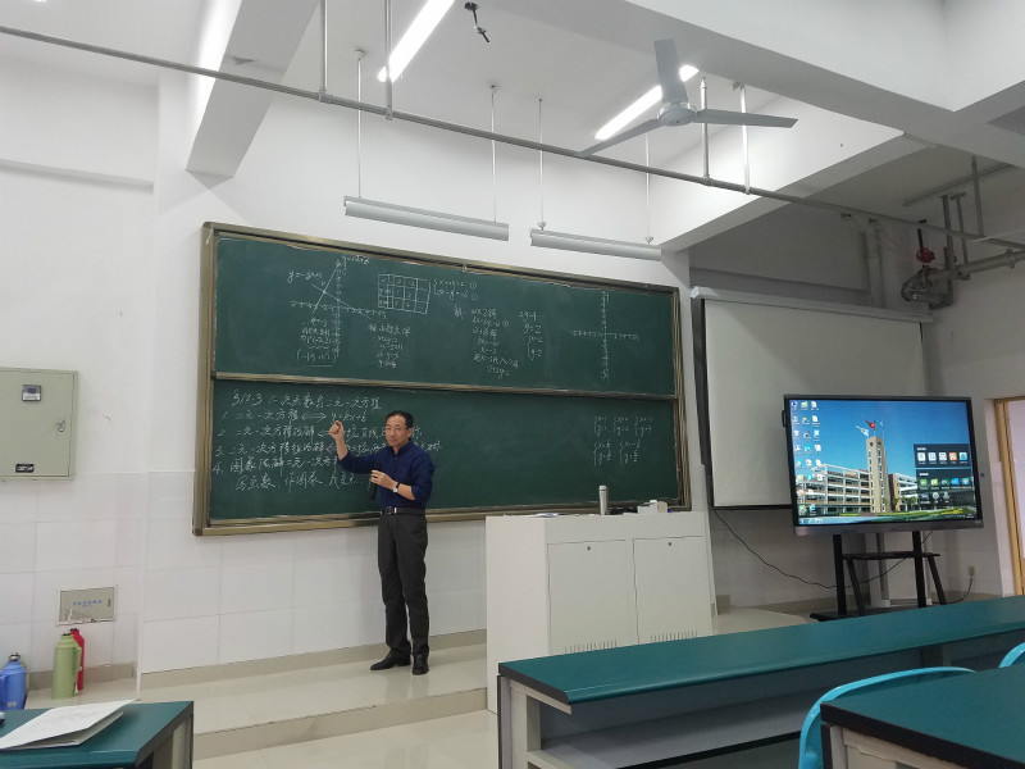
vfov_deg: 53.1
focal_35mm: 26
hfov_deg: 67.3
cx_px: 512
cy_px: 384
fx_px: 770
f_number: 1.7
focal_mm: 4.2
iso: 125
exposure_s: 1/50
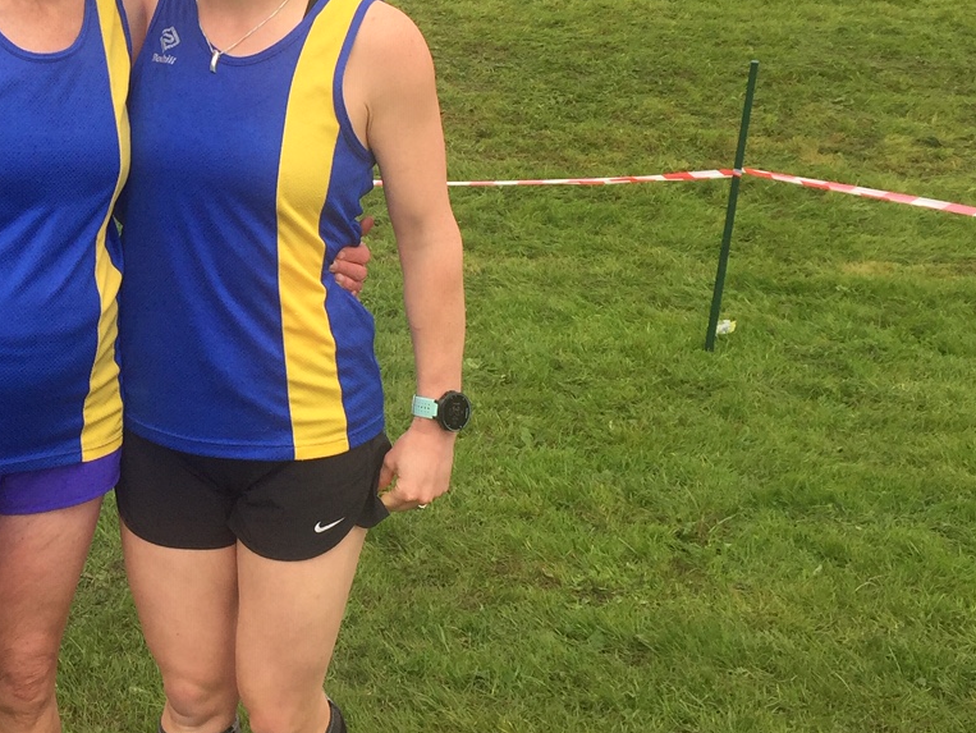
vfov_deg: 23.3
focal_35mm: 62
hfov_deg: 29.7
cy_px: 133
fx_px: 1749
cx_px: 67
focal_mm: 4.15
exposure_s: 1/444
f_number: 2.2
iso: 32
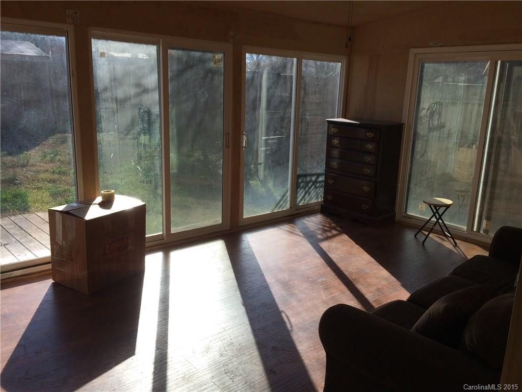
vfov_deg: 48.2
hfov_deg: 61.7
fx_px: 437
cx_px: 261
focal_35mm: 29
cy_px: 196
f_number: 2.2
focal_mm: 4.15
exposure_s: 1/1325
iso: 32
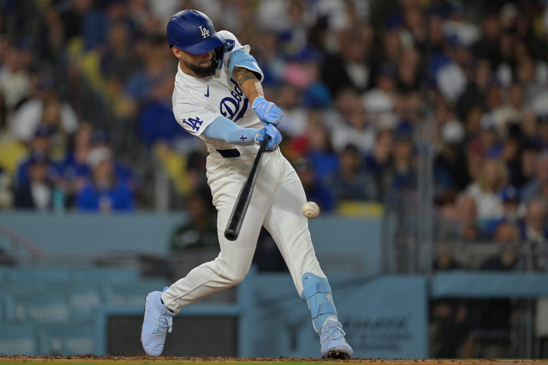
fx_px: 6089
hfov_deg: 5.2
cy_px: 182
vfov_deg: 3.4
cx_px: 274
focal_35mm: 400
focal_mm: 400
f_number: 2.8
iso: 1250
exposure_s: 1/3200
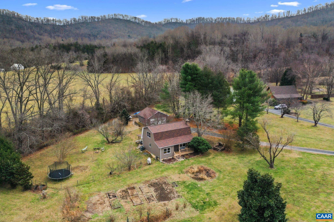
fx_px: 260
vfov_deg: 46.4
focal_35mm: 28
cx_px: 167
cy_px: 111
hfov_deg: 65.5
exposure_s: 1/40
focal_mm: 10.26
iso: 100
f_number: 3.2
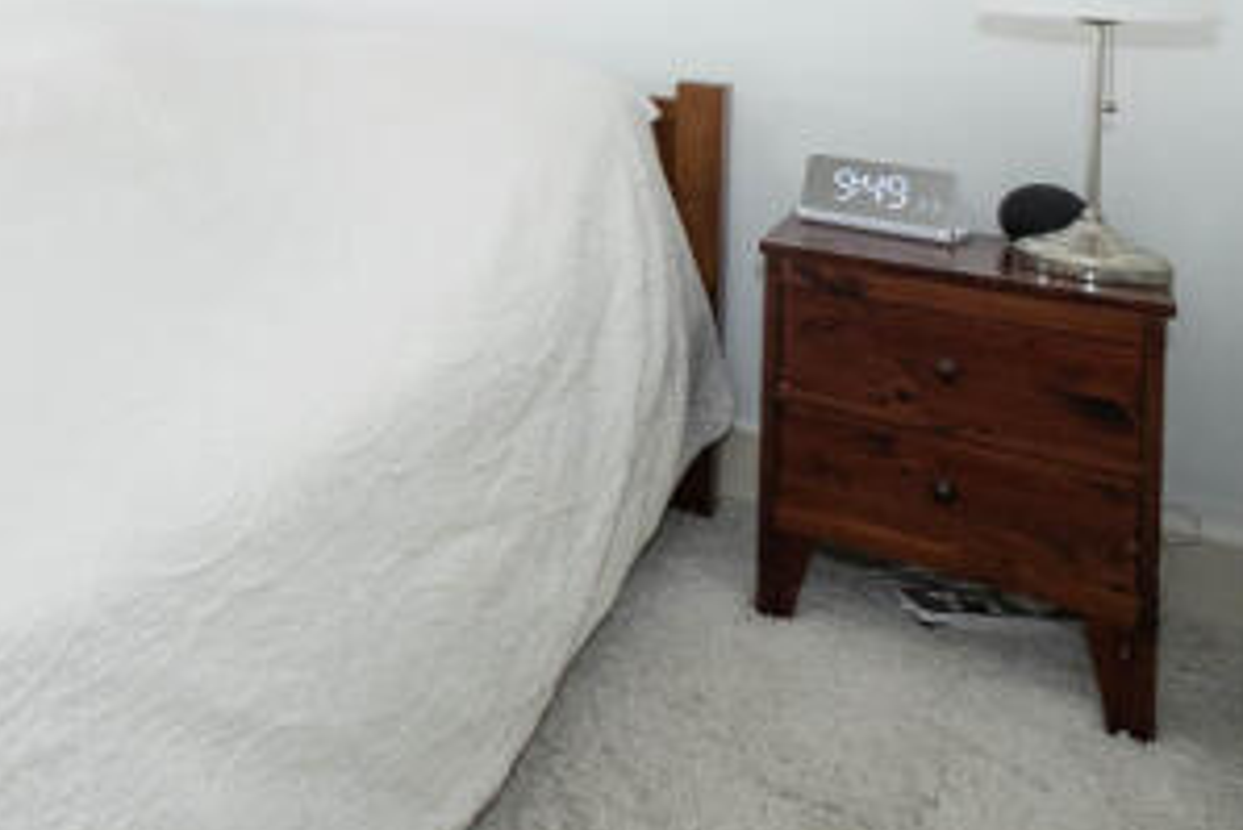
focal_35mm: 33
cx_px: -102
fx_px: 1140
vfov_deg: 35.5
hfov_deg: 44.6
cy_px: -31
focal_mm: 10
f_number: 4
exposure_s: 1/60
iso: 640
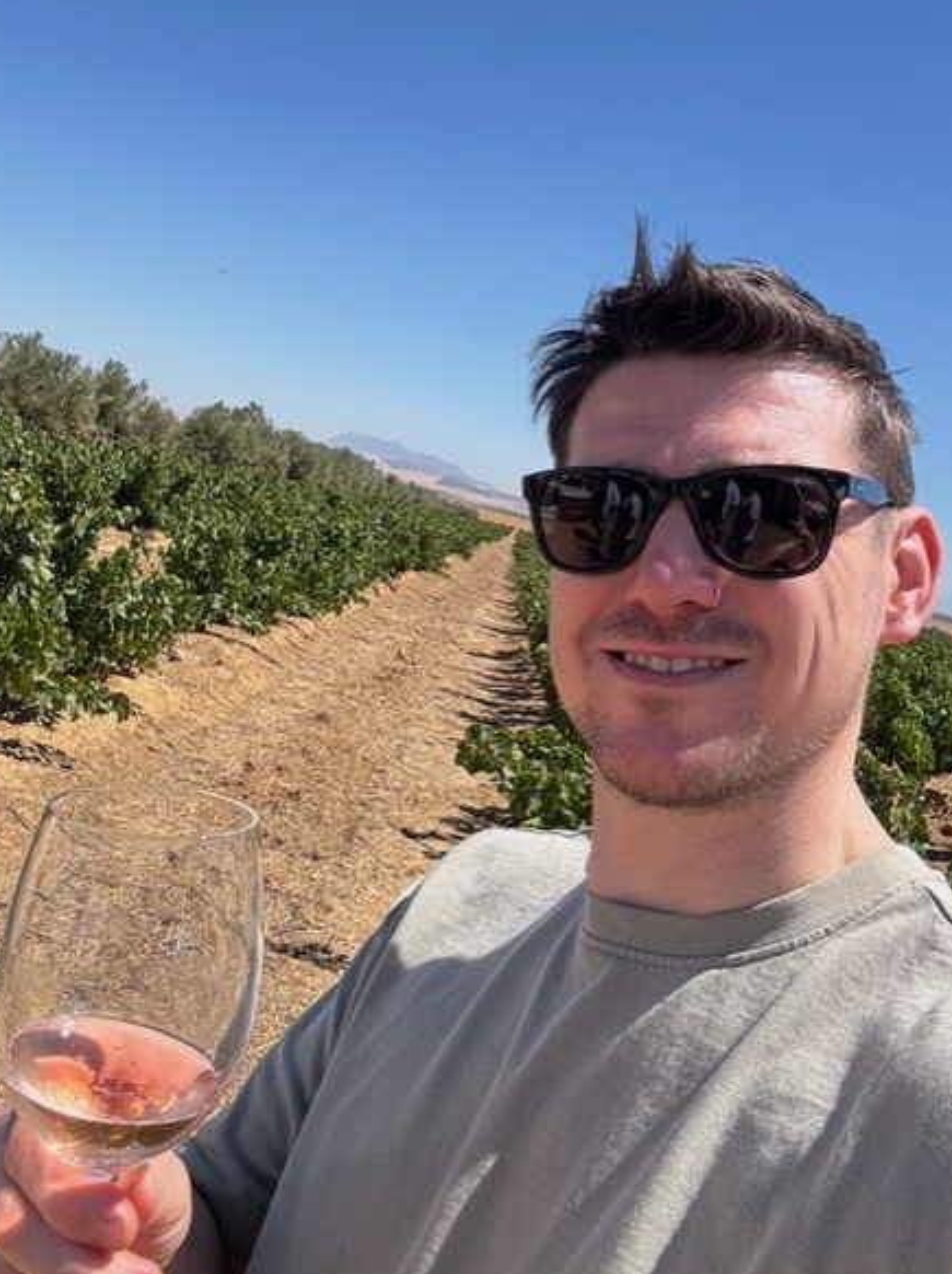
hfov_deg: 42.9
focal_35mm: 33
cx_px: 494
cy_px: 606
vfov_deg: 55.4
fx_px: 1213
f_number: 1.9
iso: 25
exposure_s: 1/1101
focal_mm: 2.69
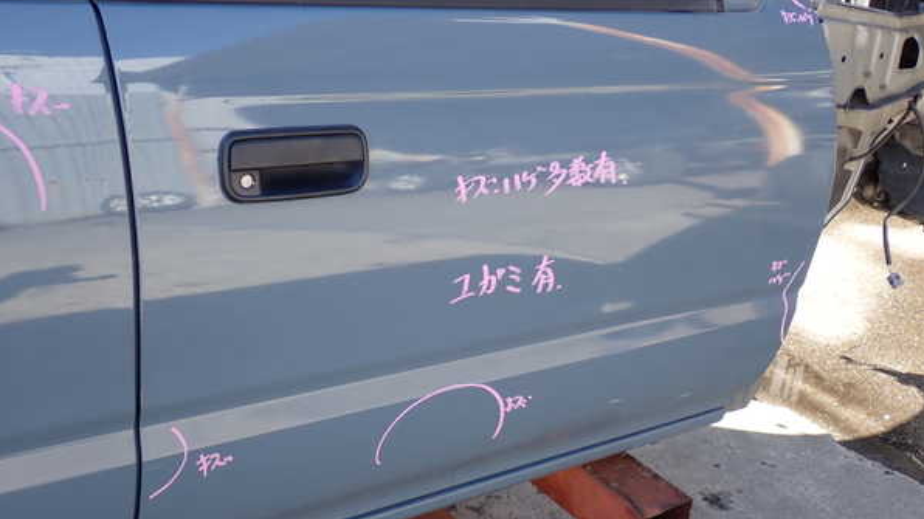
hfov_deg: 45.5
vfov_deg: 26.5
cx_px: 464
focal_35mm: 45
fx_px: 1102
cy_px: 311
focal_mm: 7.31
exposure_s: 1/125
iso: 100
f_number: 2.8
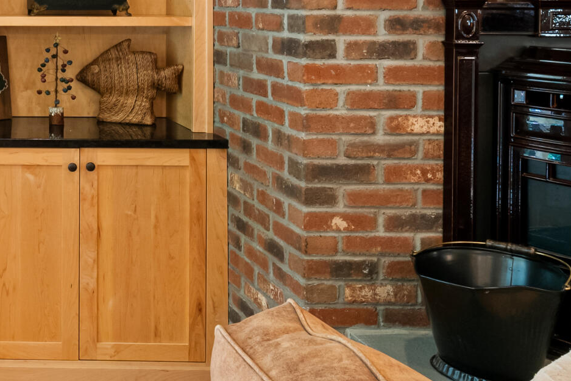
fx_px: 761
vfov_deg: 26.8
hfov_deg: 32.8
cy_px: 14
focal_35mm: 48
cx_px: -135
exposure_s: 1
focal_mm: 15
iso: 320
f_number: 11
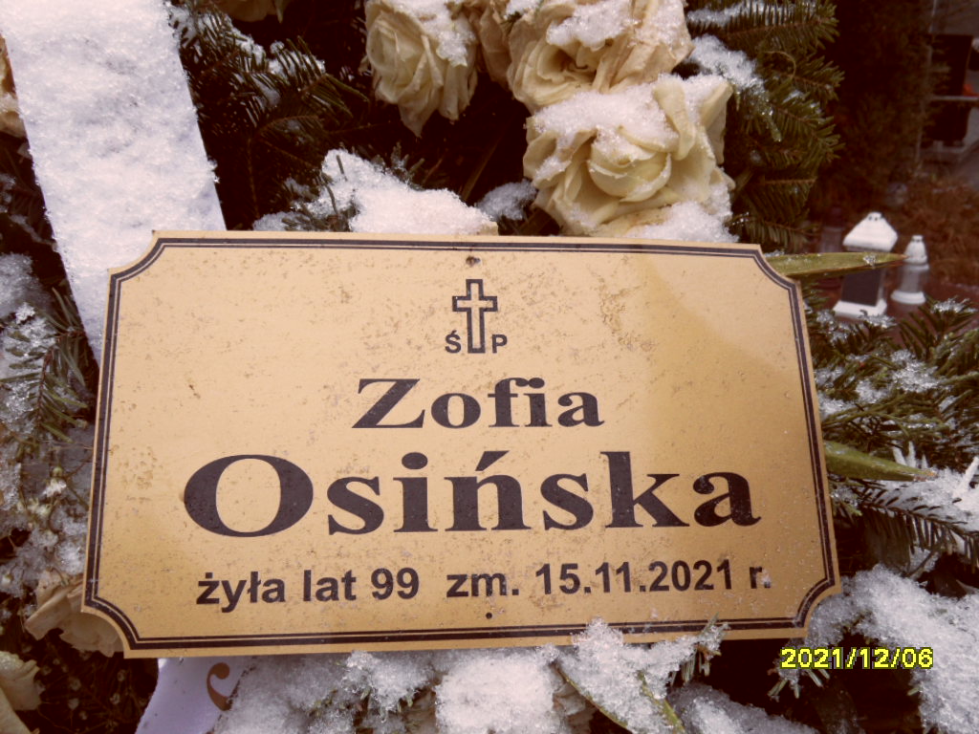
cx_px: 490
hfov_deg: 56.8
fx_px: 905
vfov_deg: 44.2
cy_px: 367
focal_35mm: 32
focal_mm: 5.3
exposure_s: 1/60
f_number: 3.4
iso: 100
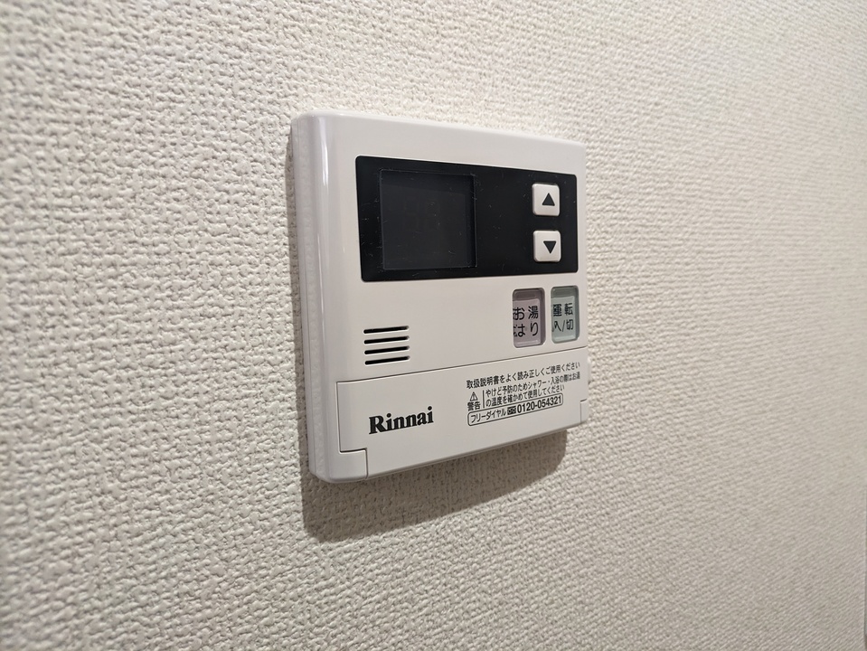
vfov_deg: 54.9
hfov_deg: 69.4
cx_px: 434
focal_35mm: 25
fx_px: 626
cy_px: 326
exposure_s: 1/100
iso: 492
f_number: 1.89
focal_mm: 5.43
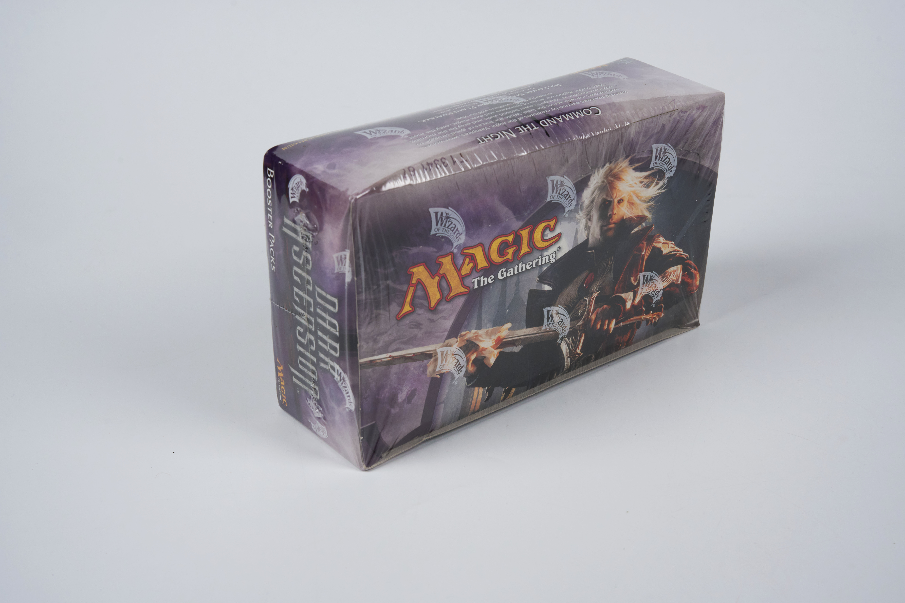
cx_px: 452
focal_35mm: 55
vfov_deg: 24.7
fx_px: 1375
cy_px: 302
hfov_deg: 36.4
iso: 800
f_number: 13
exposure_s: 1/60
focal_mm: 54.7
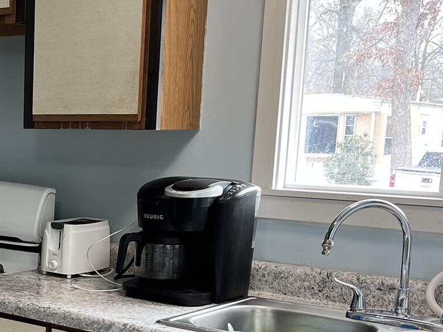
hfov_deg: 26.4
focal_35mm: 69
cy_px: 296
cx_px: -16
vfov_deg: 20.9
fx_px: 883
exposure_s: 1/120
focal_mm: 5.7
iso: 100
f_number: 1.5
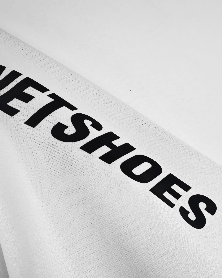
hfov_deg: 48.1
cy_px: 139
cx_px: 84
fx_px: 246
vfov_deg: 58.8
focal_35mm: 30
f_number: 2.2
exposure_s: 1/100
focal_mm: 2.59
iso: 110
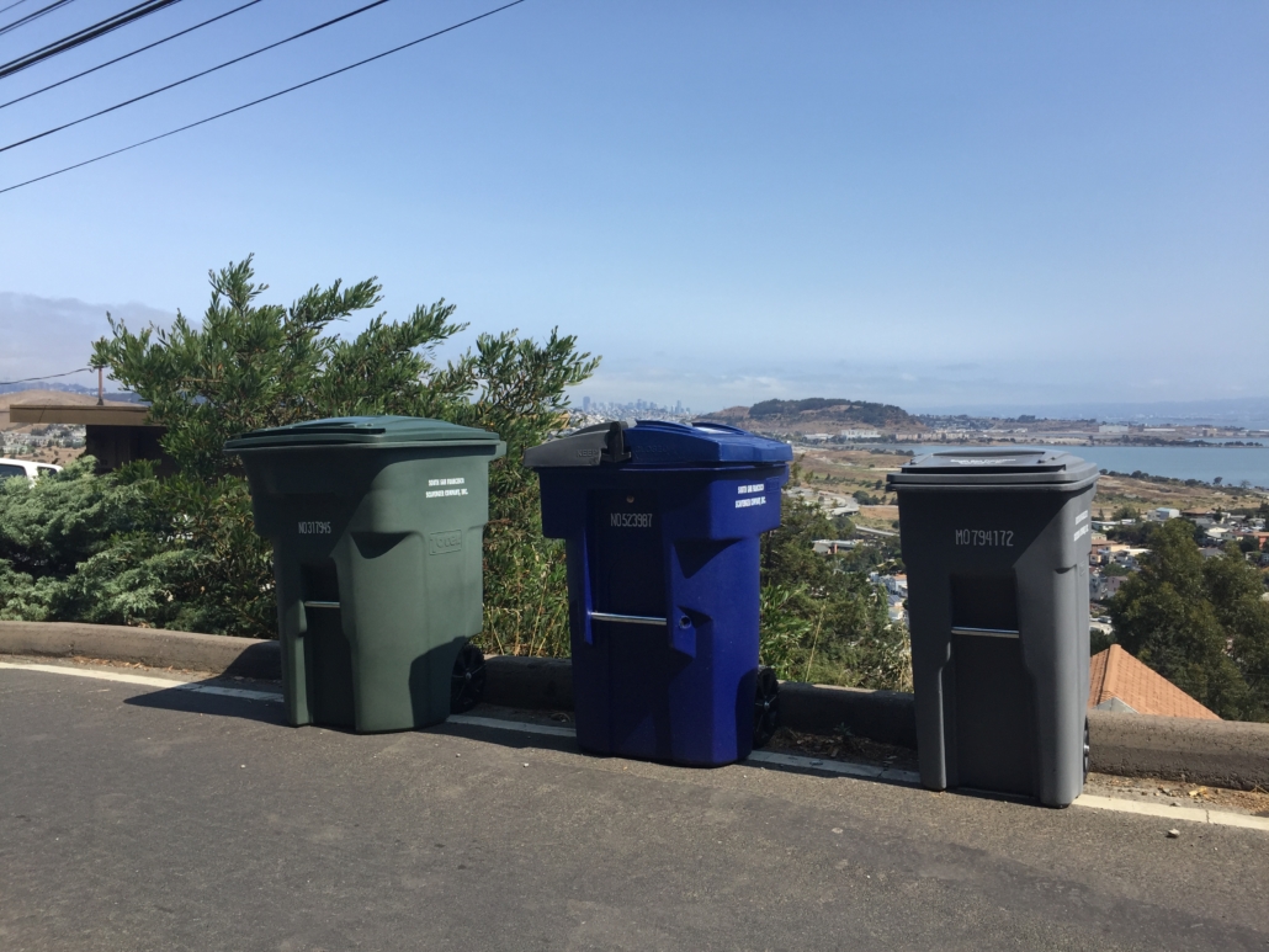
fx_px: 1063
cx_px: 634
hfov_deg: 61.6
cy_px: 476
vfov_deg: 48.2
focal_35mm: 29
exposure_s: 1/1980
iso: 32
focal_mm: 4.15
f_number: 2.2
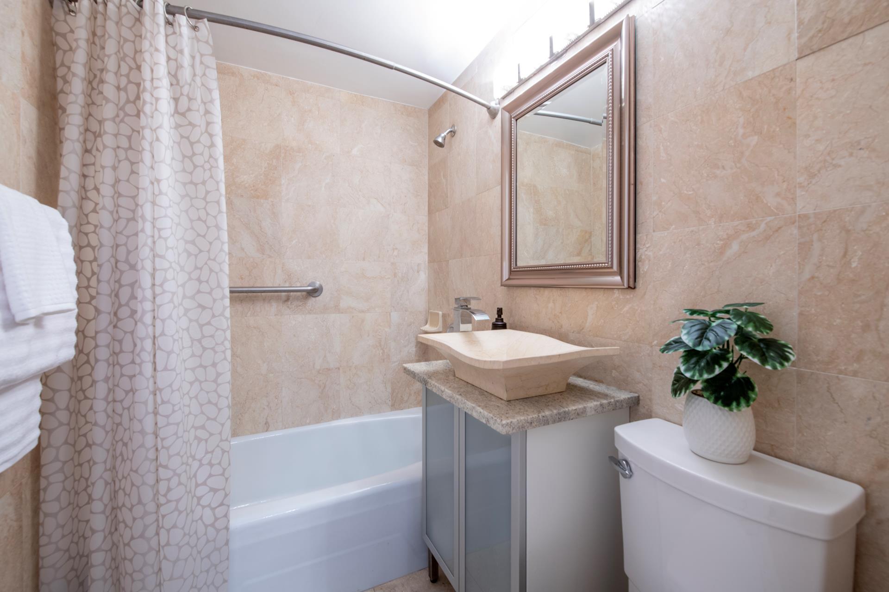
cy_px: 296
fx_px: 370
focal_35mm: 15
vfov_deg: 77.3
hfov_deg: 100.4
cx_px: 444
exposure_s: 1.6
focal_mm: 15
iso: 250
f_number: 11
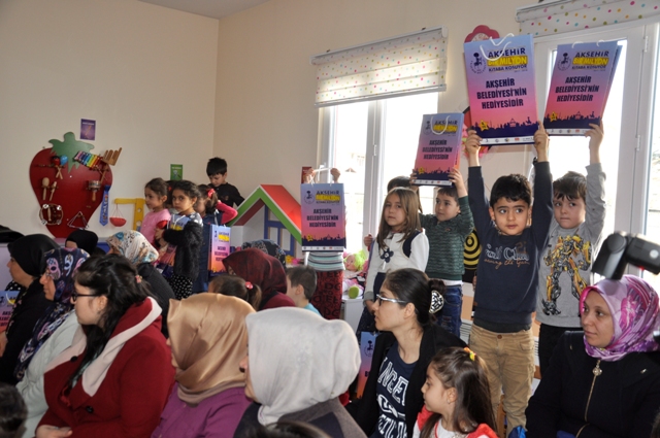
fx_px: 659
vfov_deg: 36.8
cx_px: 330
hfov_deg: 53.2
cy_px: 219
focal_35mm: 36
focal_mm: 24
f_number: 3.8
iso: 320
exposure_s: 1/80
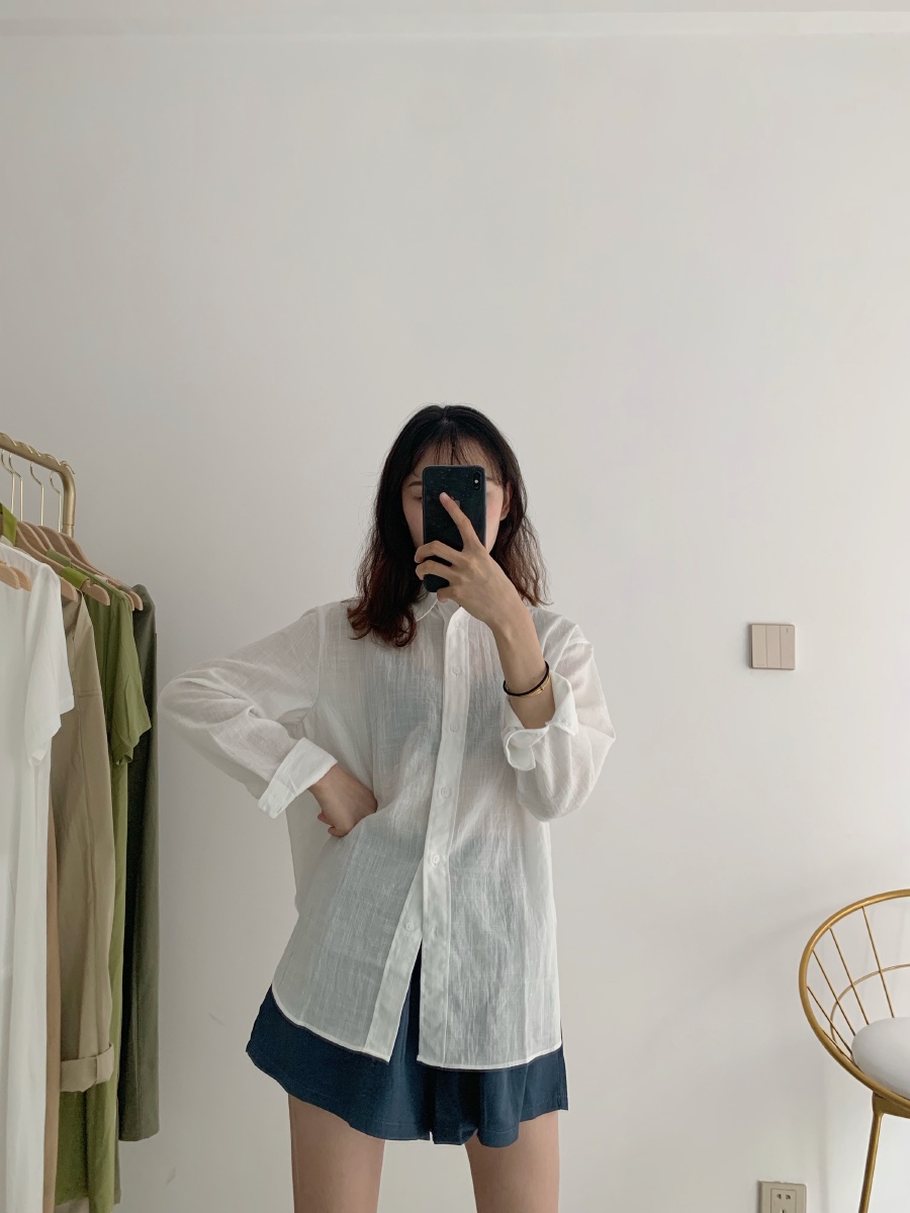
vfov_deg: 67.3
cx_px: 455
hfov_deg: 53.1
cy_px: 606
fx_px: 911
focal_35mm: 26
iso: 64
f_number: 1.8
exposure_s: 1/121
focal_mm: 4.25
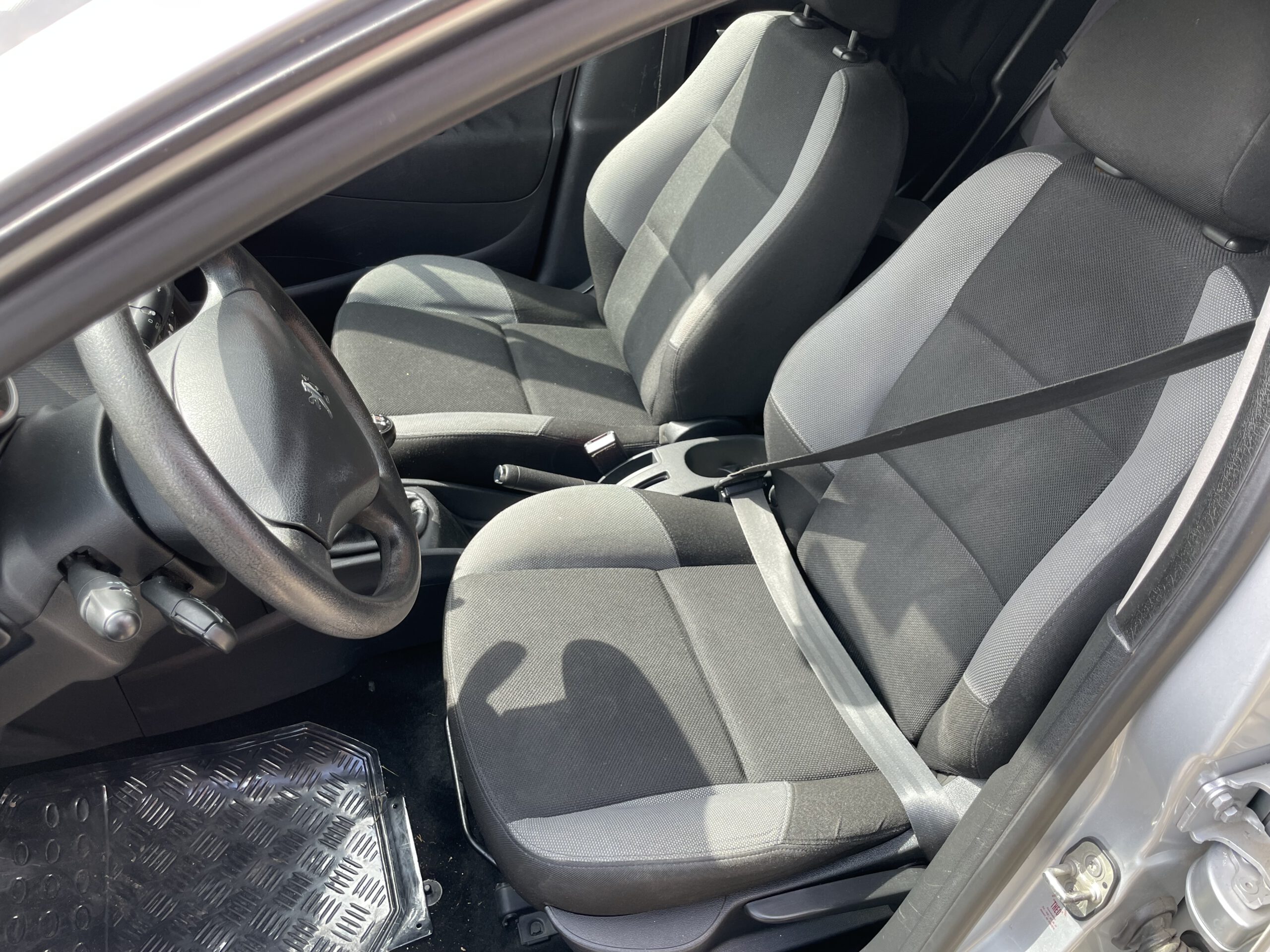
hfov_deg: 67.3
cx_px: 635
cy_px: 476
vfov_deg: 53.1
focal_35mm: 26
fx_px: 954
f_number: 1.6
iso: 32
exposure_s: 1/121
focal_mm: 4.2
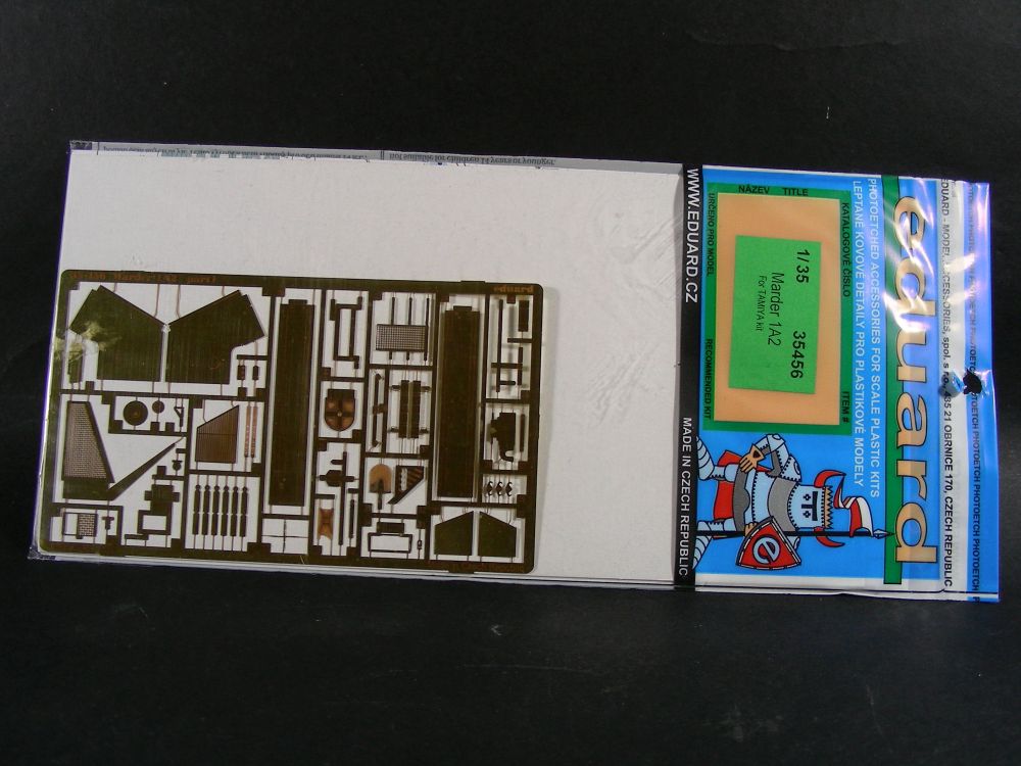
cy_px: 383
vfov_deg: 32.9
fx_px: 1298
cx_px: 510
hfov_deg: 42.9
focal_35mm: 44
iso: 50
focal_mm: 7.4
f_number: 3.5
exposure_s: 1/21.1
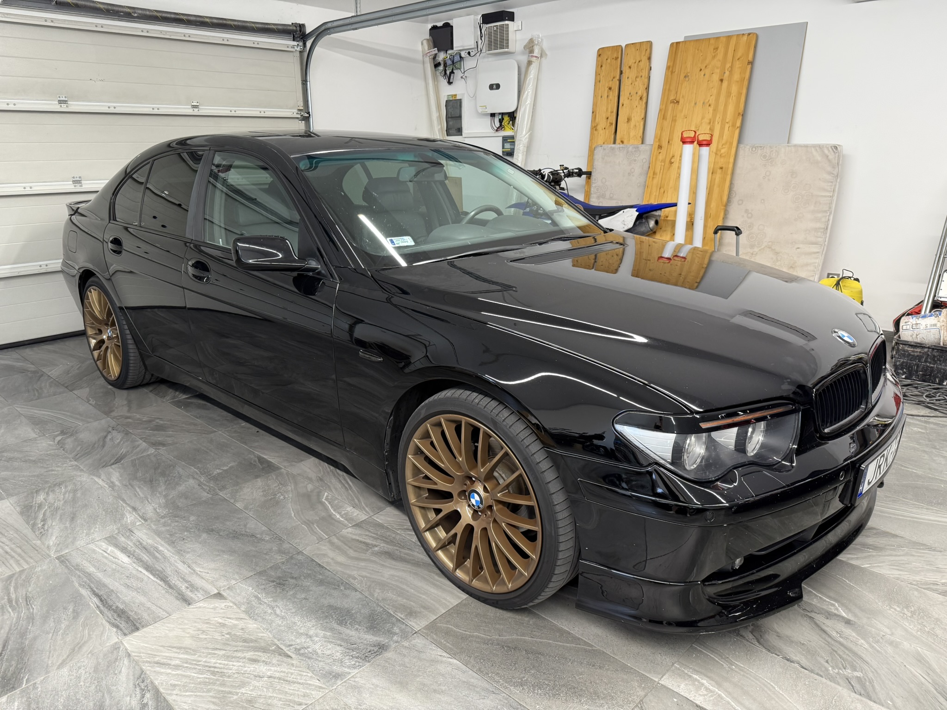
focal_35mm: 24
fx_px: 657
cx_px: 474
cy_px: 355
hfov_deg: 71.6
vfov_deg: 56.8
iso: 160
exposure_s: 1/50
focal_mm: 6.76
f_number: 1.78
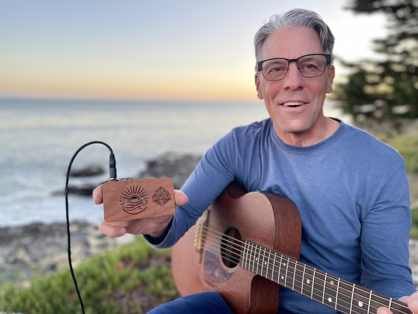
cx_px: 209
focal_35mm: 26
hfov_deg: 67.3
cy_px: 157
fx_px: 314
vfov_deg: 53.1
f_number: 1.6
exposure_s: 1/121
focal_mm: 5.1
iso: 80
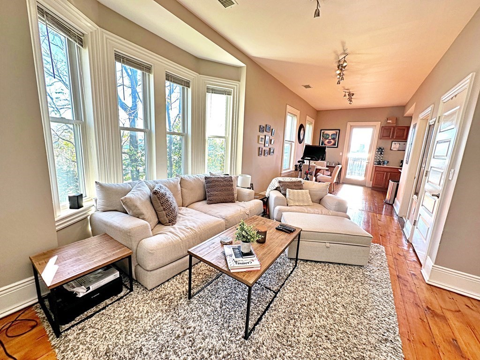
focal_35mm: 14
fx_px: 194
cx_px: 240
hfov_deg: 102.1
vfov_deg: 85.7
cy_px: 180
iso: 80
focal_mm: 2.22
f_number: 2.2
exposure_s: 1/120
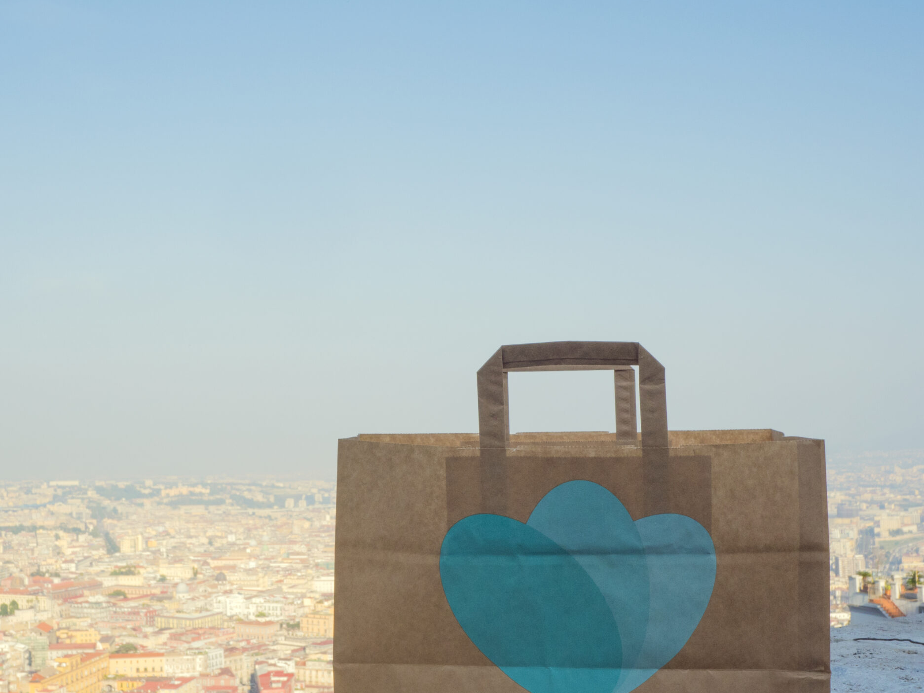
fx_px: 1094
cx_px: 351
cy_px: 423
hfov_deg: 45.4
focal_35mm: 41
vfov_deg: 35.0
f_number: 10
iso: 400
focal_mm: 15
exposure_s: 1/250
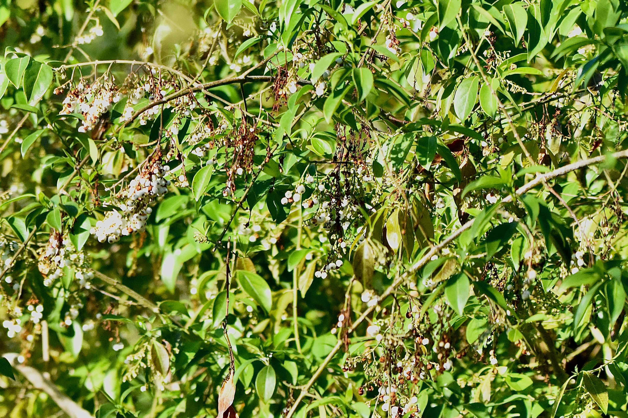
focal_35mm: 285
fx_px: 4971
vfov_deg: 4.8
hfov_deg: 7.2
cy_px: 209
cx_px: 314
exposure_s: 1/3200
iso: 5000
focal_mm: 190
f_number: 7.1
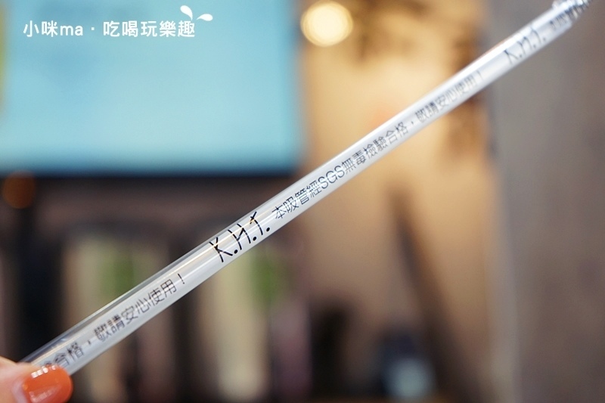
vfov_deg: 19.4
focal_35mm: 70
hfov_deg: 28.8
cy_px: 202
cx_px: 302
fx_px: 1176
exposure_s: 1/80
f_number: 5.6
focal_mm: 70
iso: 500
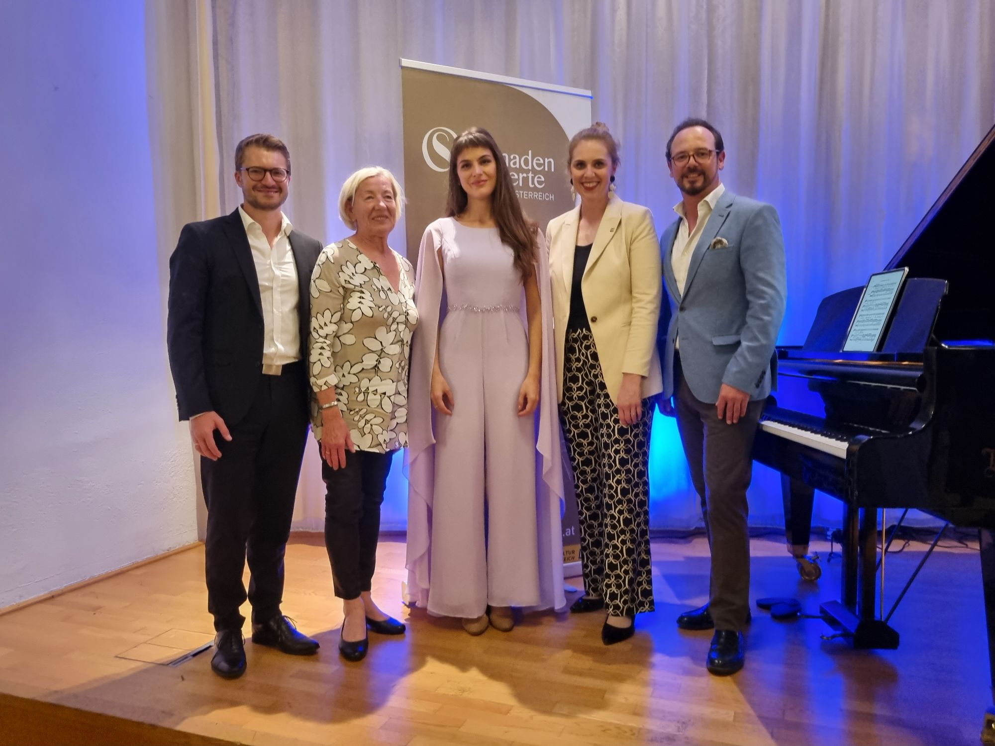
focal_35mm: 26
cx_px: 498
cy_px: 373
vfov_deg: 53.1
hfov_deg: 67.3
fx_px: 747
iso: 640
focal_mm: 5.4
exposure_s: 1/50
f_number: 1.8
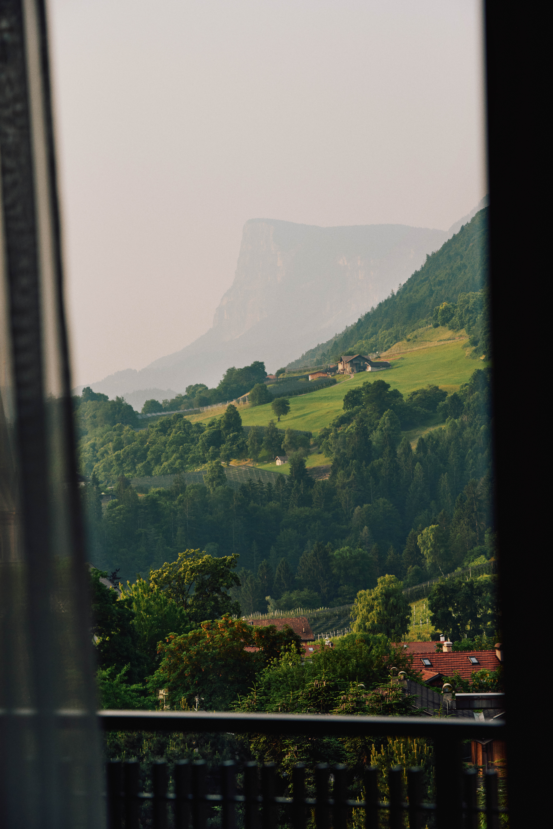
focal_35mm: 116
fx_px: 2673
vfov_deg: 17.6
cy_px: 414
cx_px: 276
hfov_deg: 11.8
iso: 200
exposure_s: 1/250
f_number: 8
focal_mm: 116
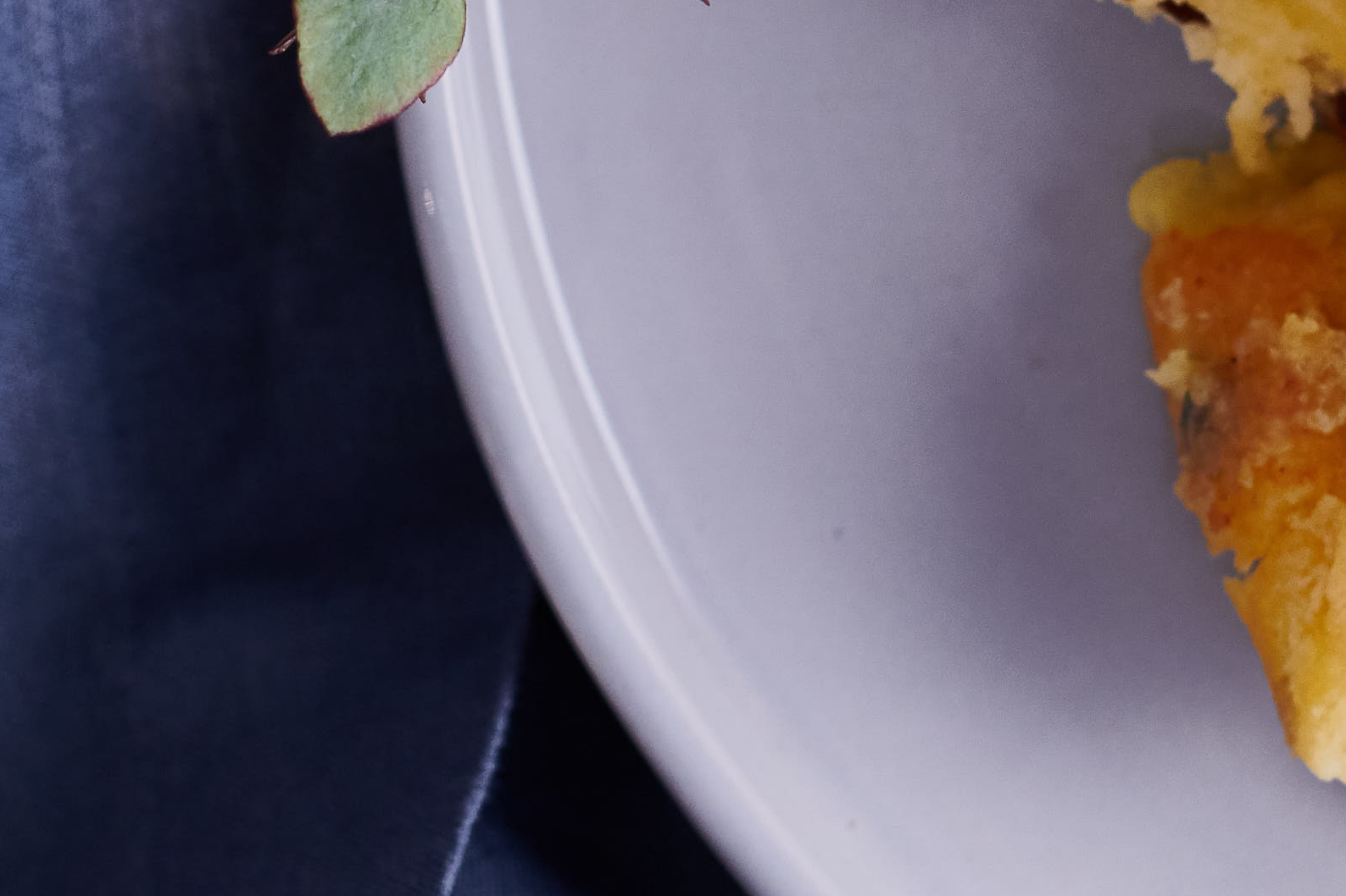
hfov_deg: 7.9
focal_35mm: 260
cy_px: -119
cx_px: 757
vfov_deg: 5.3
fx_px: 9718
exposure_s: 1/60
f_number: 3.5
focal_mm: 50
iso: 320
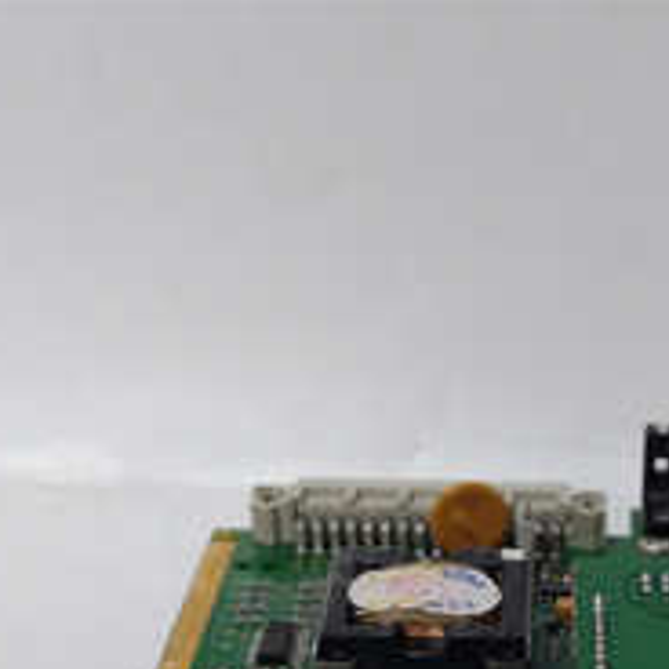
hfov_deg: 21.7
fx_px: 1705
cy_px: 811
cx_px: 604
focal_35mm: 78
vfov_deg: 20.7
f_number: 2
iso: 188
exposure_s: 1/33
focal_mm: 3.79
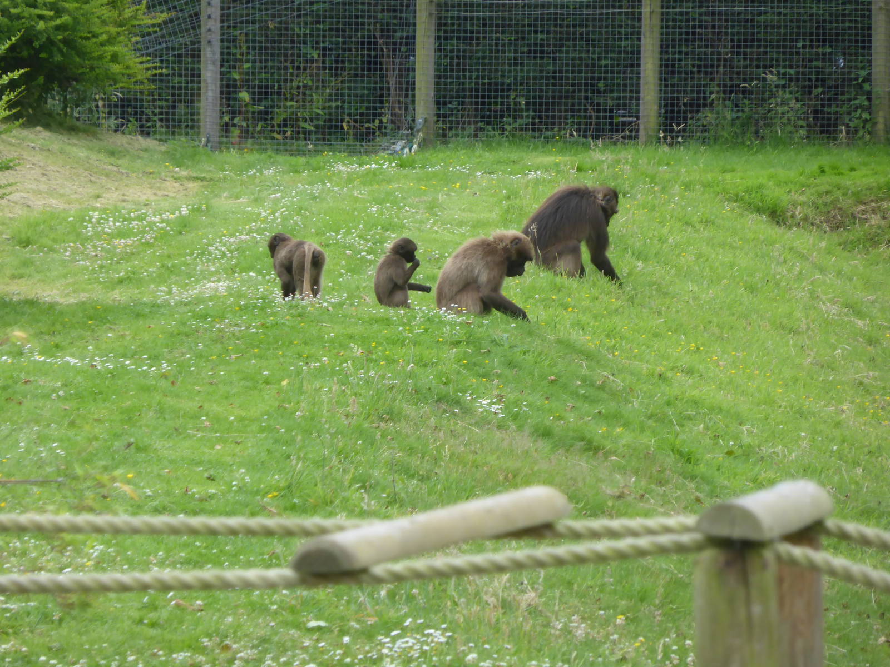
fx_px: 9359
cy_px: 334
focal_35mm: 364
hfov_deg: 5.4
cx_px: 445
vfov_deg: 4.1
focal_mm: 65
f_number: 5.9
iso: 200
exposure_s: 1/100
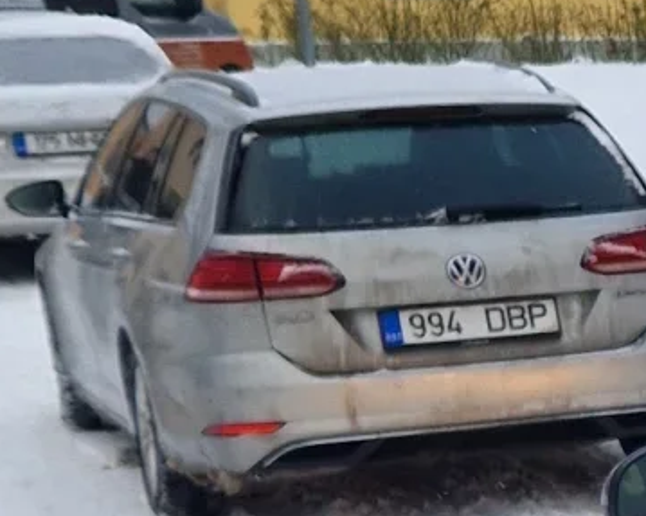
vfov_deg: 9.5
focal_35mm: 160
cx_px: 1704
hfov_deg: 10.0
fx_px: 3058
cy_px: 678
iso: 50
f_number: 1.8
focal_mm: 5.4
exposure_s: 1/210
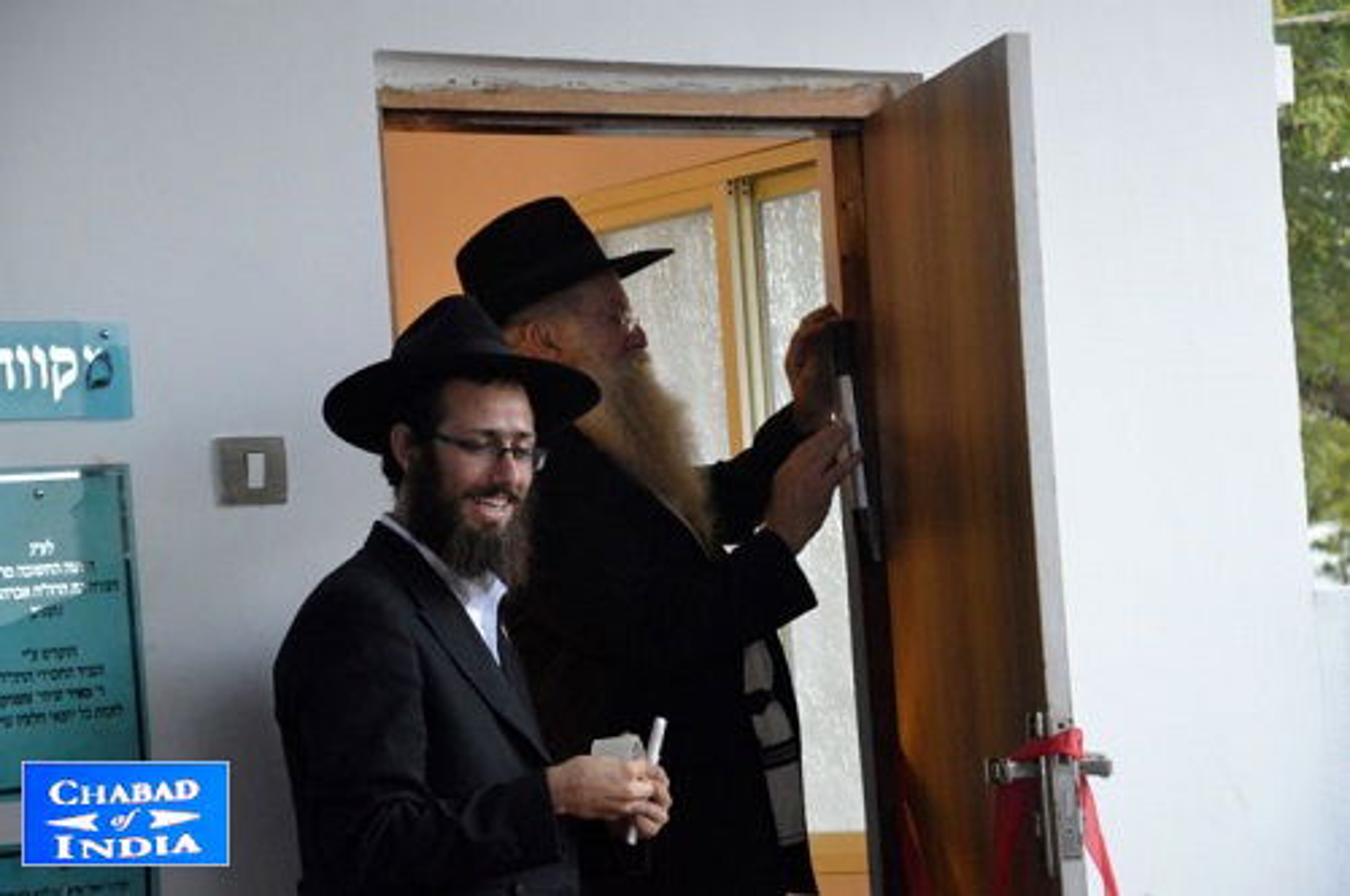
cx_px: 675
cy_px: 448
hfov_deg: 16.1
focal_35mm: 128
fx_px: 4775
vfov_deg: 10.7
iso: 3200
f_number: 5.6
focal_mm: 85
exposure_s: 1/60
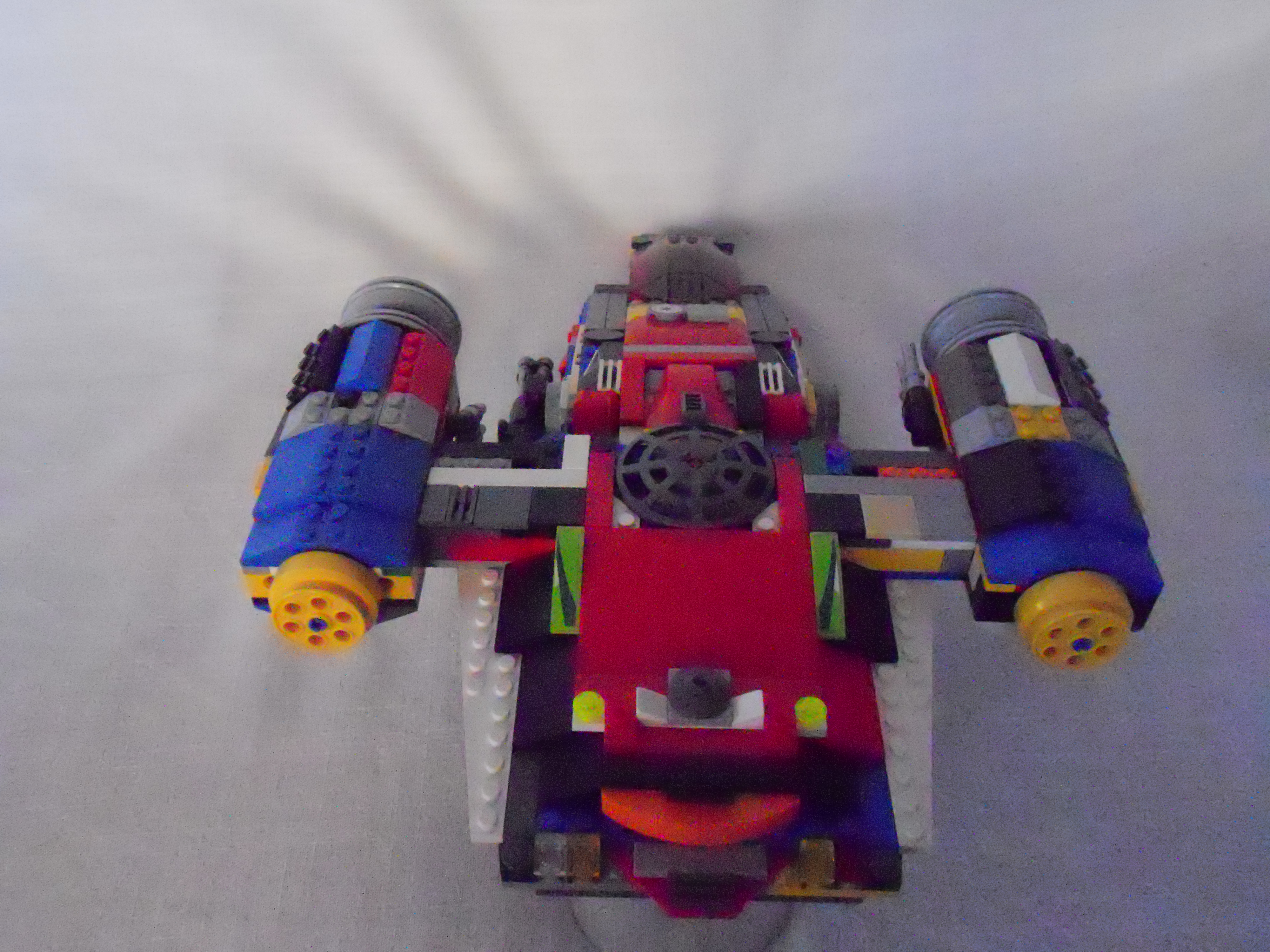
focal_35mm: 32
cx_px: 635
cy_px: 476
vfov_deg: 44.2
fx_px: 1174
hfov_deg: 56.8
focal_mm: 5.8
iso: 3200
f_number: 3.5
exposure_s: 1/160
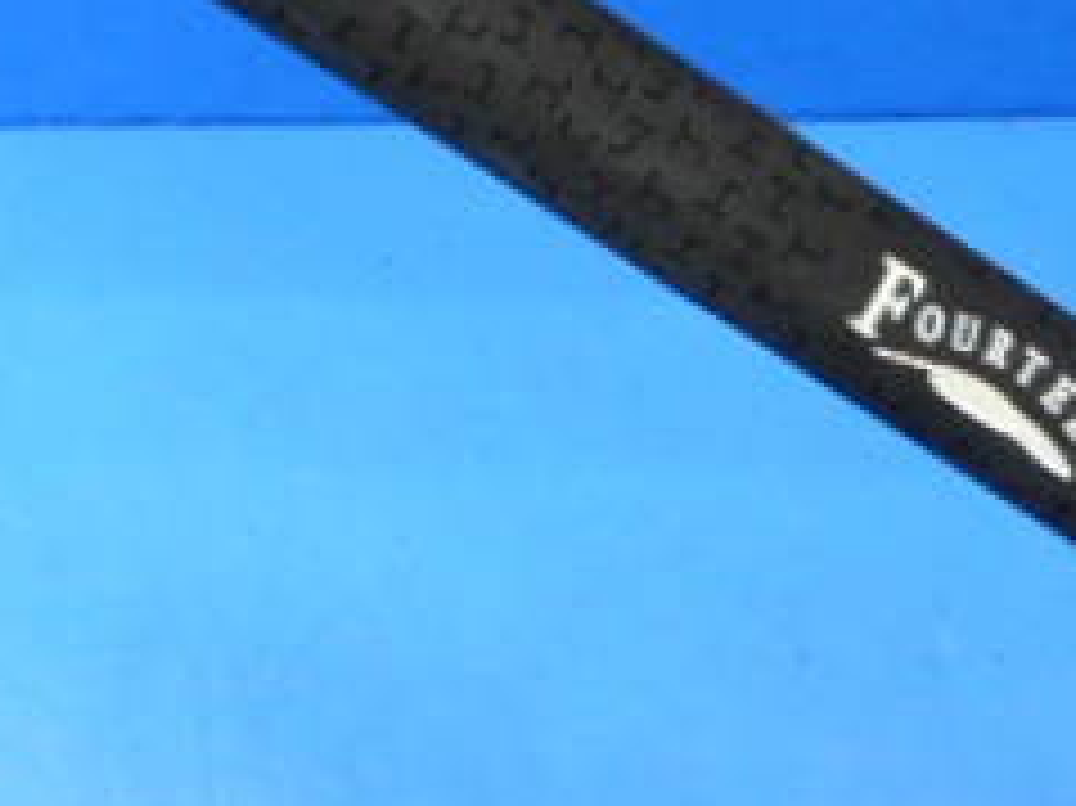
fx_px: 2082
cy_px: -113
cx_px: 248
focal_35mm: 67
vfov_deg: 20.7
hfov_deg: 28.5
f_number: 3.7
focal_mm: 4.5
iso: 180
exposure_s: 1/30
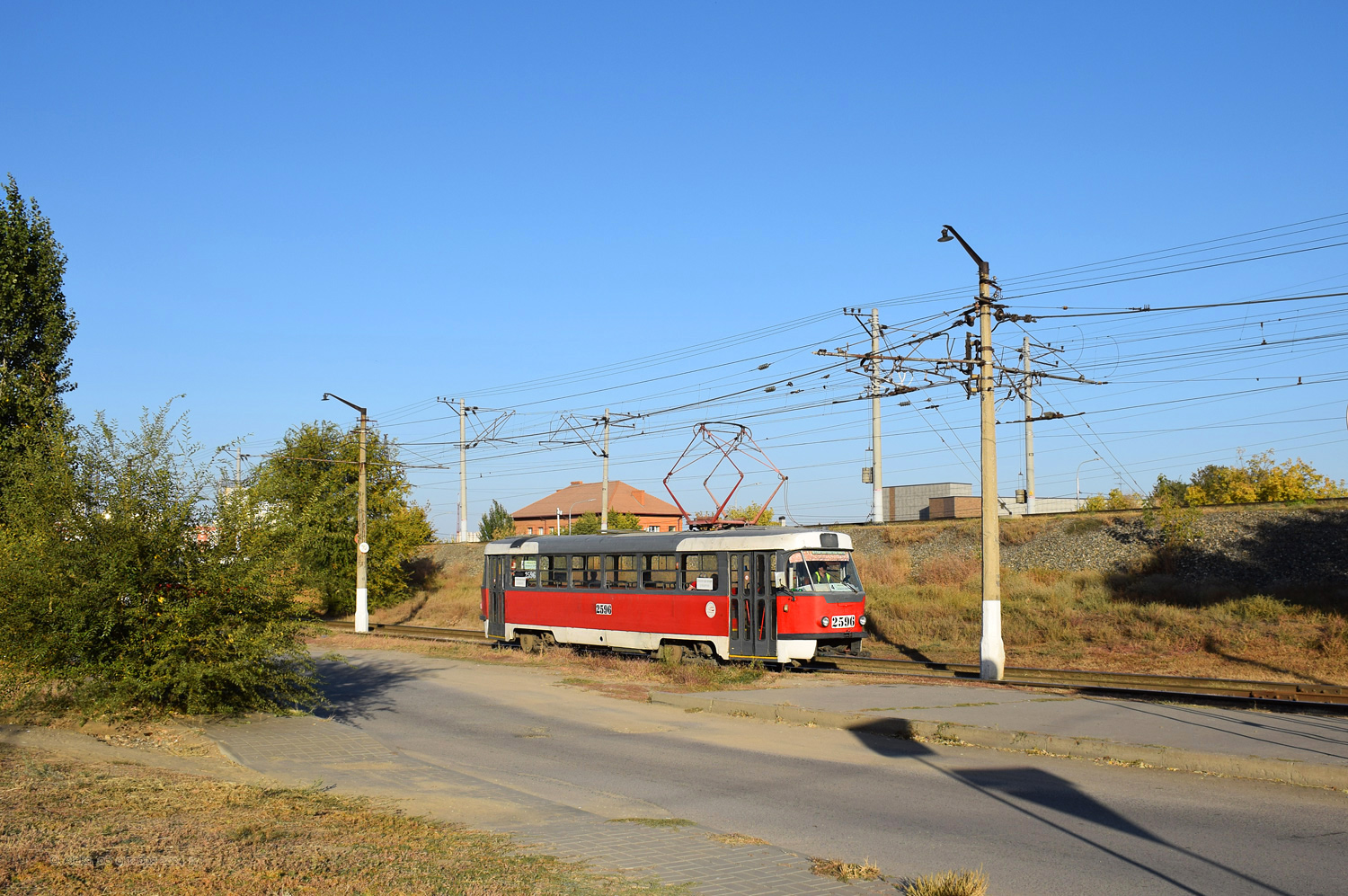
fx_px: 1234
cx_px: 674
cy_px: 448
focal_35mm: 33
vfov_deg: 39.9
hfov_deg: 57.3
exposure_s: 1/640
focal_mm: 22
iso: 200
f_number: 9
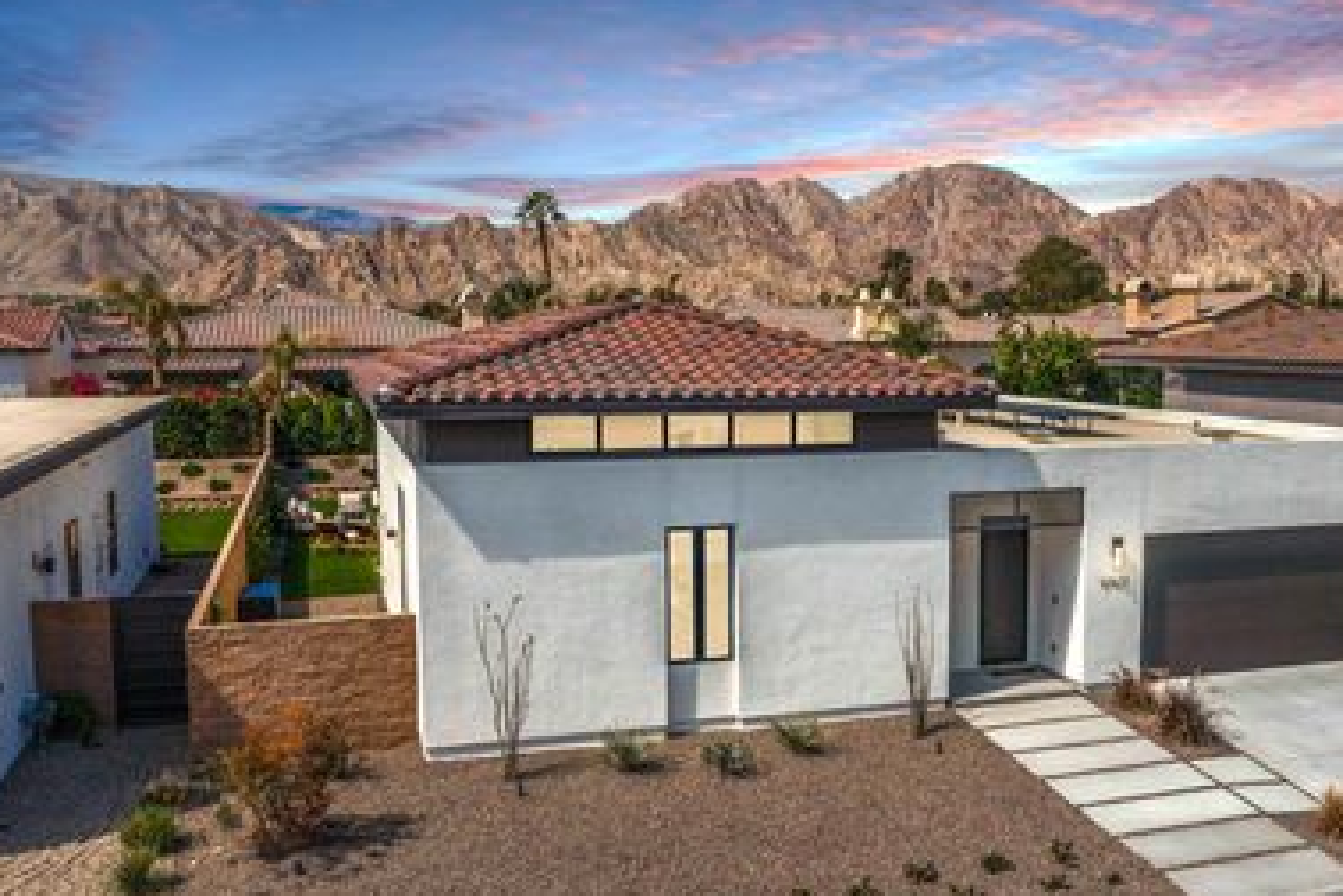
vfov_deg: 35.9
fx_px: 1380
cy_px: 485
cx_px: 849
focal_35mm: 37
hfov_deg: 51.3
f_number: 4.5
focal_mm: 10.26
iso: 100
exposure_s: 1/1600
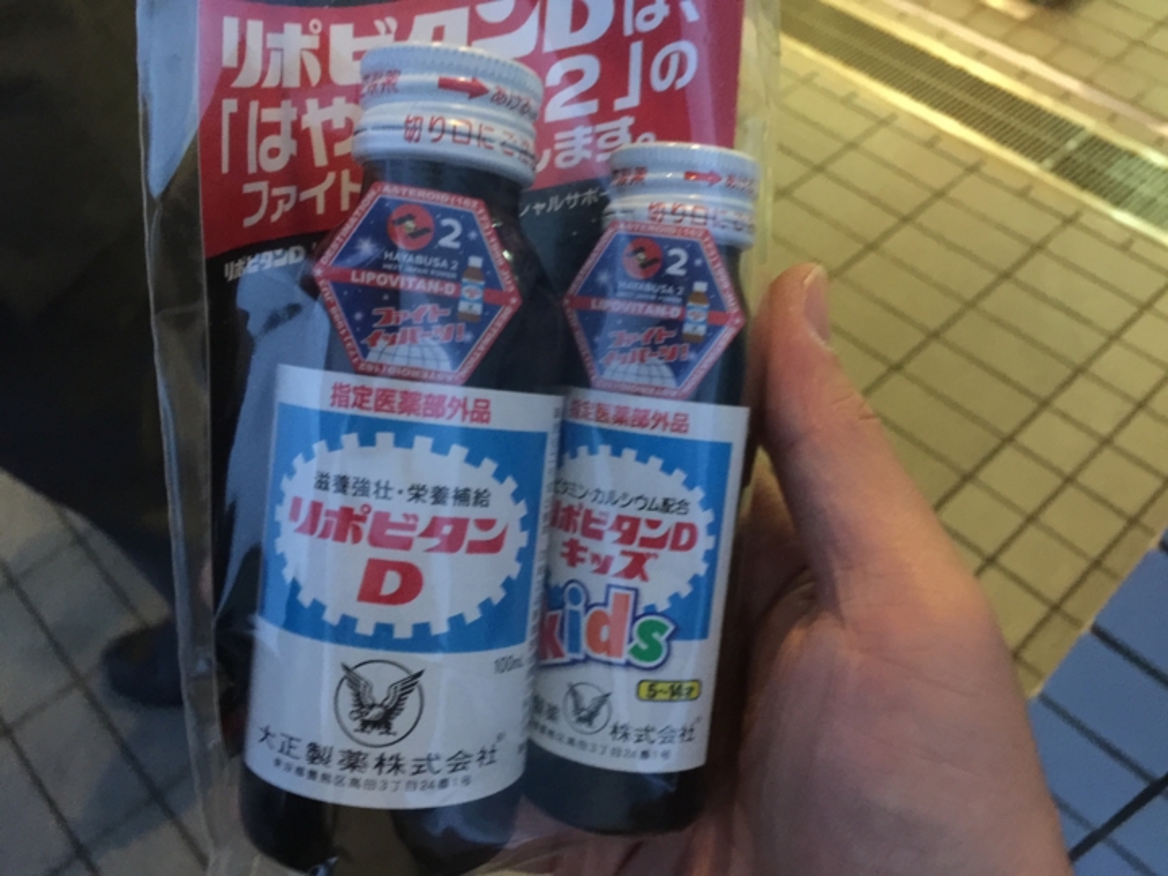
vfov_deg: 48.2
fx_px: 979
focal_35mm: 29
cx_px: 584
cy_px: 438
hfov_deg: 61.7
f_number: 2.2
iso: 160
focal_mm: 4.15
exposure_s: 1/4
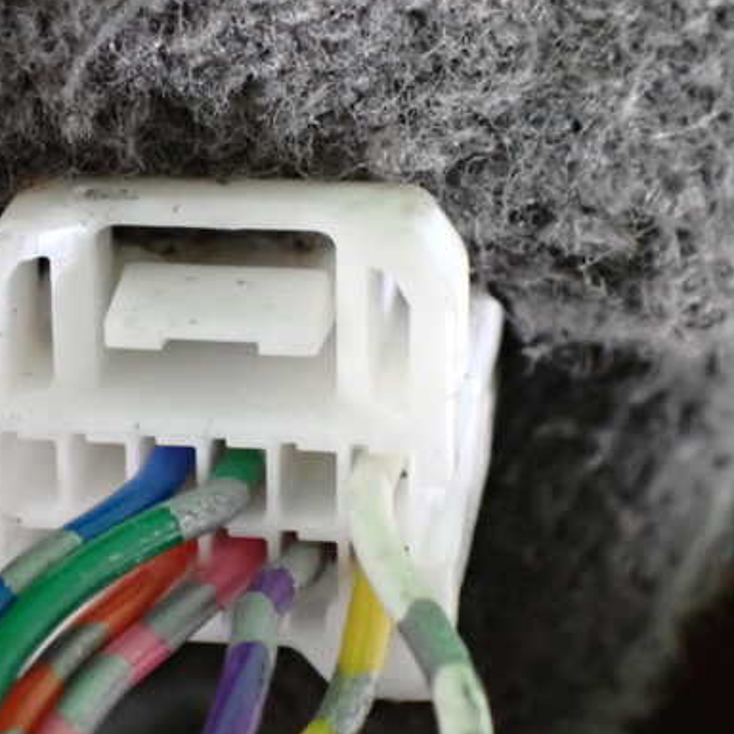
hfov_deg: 12.6
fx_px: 3311
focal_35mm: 138
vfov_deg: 12.6
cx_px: 178
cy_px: 421
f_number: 4.9
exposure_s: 1/100
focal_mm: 18
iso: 4000
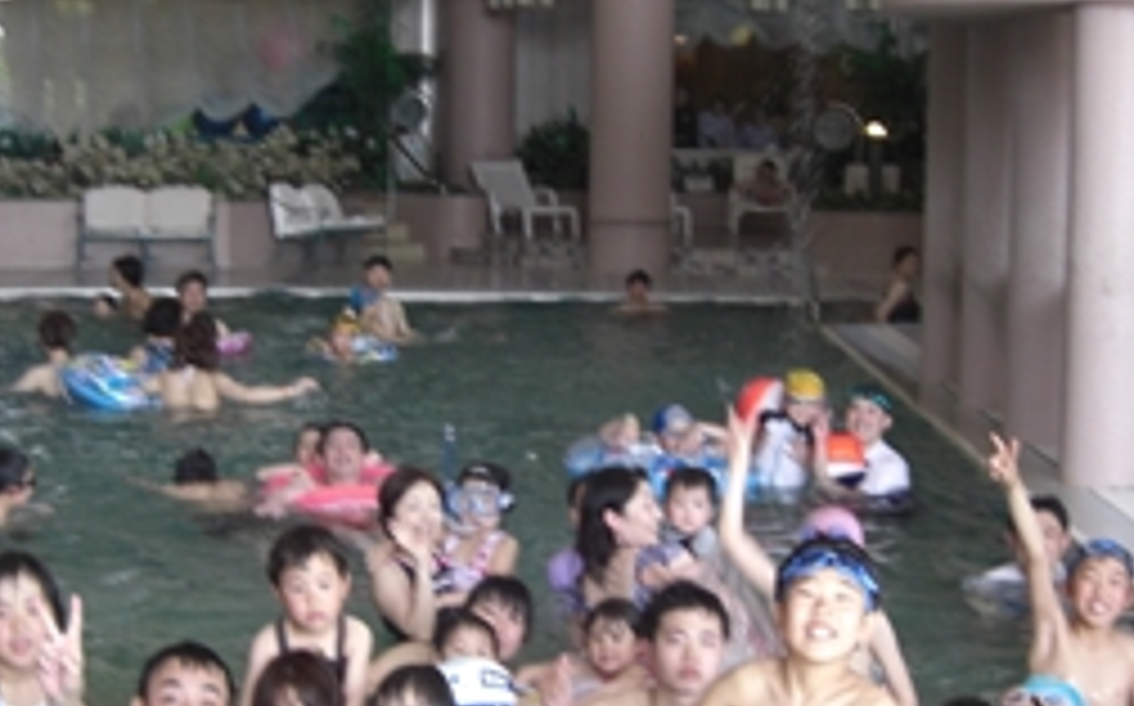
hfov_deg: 23.6
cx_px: 526
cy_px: 468
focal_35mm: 88
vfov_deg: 14.8
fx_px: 2717
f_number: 2.8
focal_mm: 7.9
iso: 100
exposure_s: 1/60
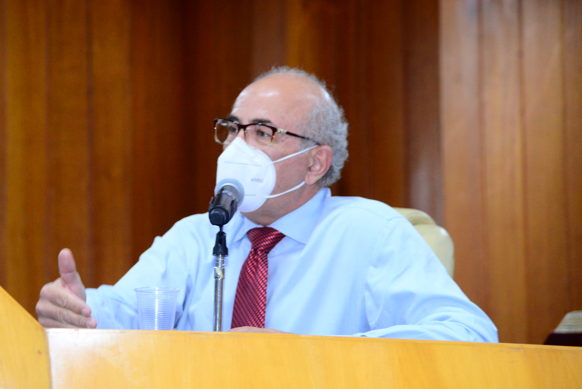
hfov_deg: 12.8
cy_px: 176
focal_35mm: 160
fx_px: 2588
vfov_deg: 8.6
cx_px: 199
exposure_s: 1/100
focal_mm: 120
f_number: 4
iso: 2500
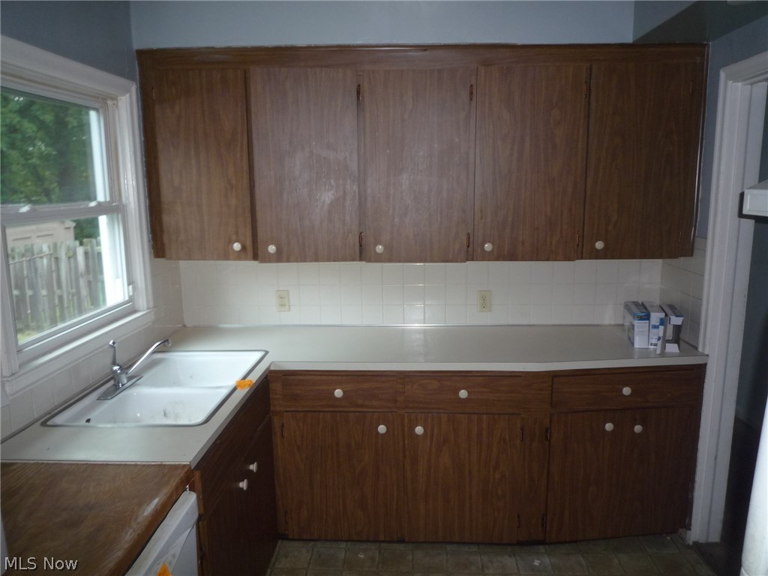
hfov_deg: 69.4
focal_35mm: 25
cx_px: 384
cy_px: 288
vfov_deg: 54.9
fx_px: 555
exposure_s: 1/8
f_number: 2.8
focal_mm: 4.4
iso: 125
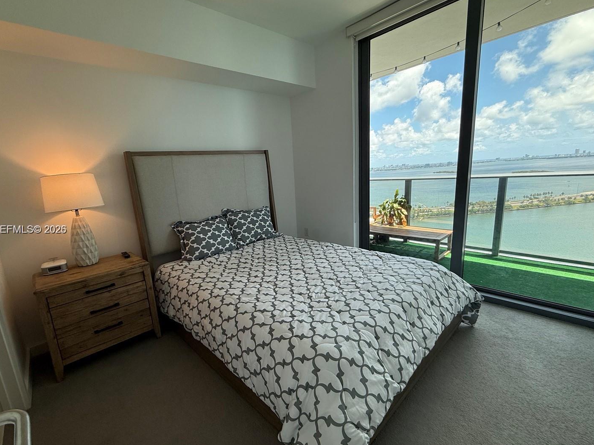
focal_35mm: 16
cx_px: 274
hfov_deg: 94.3
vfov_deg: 78.1
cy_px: 230
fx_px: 275
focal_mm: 2.22
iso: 50
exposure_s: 1/357
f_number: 2.2
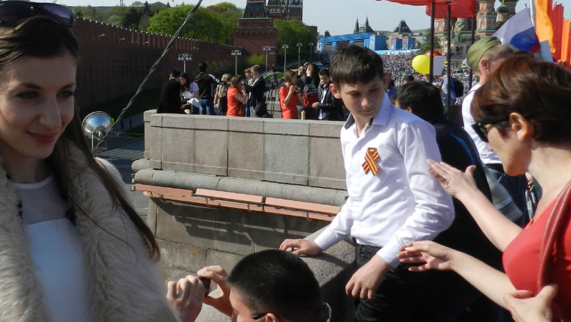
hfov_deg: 49.2
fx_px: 591
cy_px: 102
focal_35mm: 39
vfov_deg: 30.2
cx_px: 133
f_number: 4.5
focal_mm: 4
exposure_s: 1/800
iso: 160
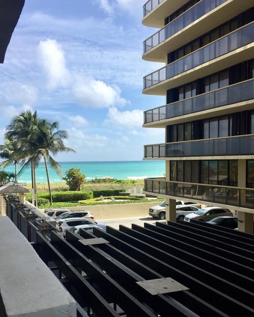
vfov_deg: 46.7
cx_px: 123
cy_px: 184
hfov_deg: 38.2
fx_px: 366
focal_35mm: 39
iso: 32
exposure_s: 1/2198
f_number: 2.2
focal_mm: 4.15
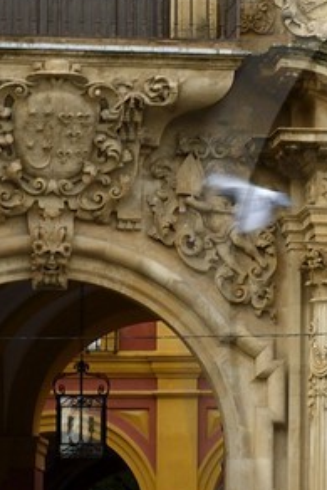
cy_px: 326
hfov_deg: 4.9
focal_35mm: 274
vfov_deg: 7.5
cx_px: 693
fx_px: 3729
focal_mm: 50
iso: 200
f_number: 6.3
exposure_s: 1/200
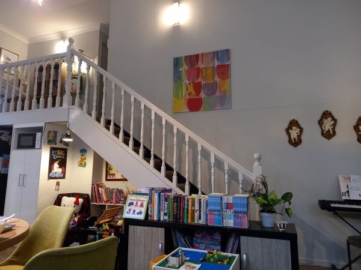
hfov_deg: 69.4
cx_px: 180
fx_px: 261
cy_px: 135
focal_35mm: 25
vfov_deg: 54.9
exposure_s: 1/24
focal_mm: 4.6
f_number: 2
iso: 250
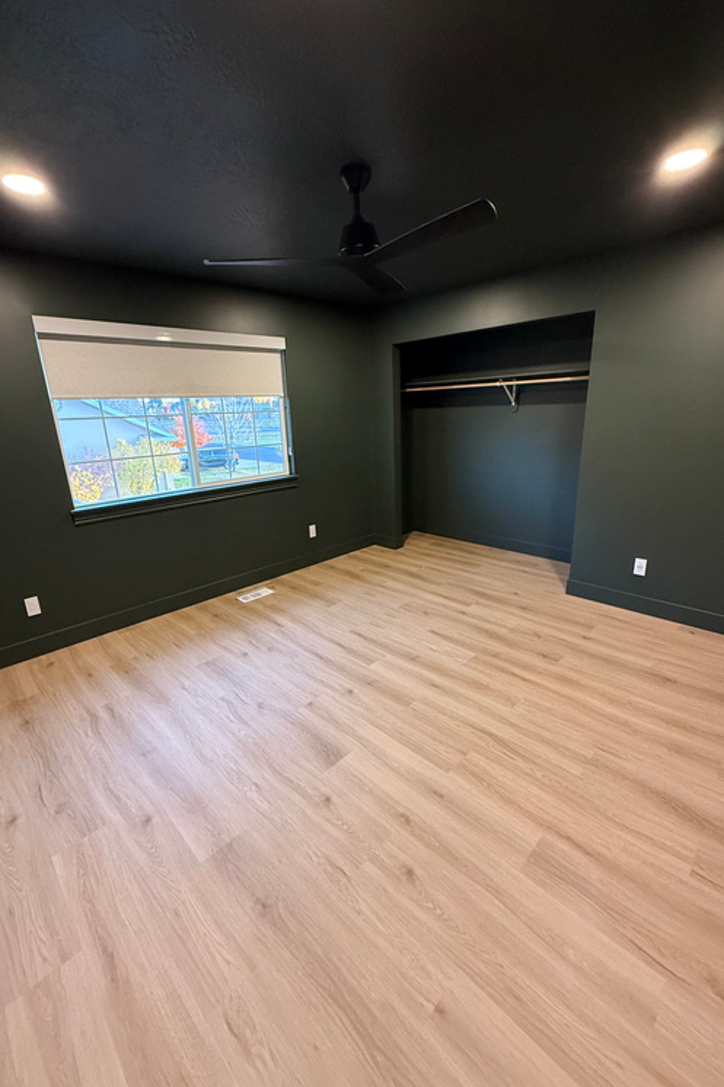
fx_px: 453
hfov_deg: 77.3
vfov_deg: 100.4
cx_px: 357
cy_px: 544
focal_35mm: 15
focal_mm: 2.22
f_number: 2.2
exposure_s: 1/60
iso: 400
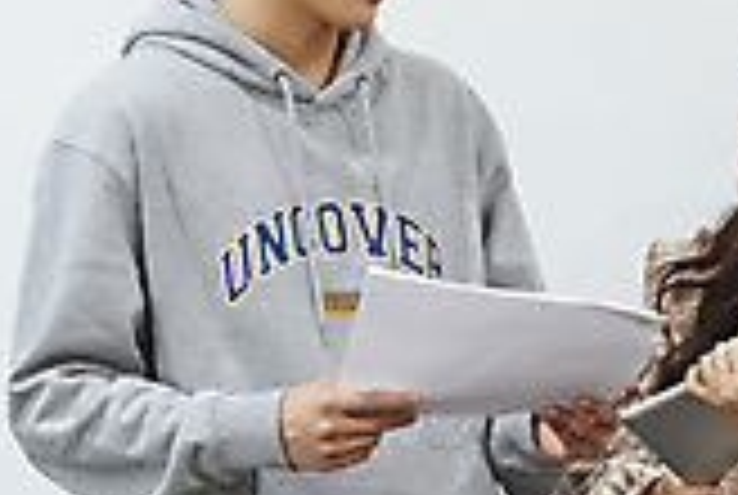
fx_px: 8687
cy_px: 202
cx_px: 1078
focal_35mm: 423
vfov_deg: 3.3
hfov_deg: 4.8
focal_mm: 116
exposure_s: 1/200
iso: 1000
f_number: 2.8
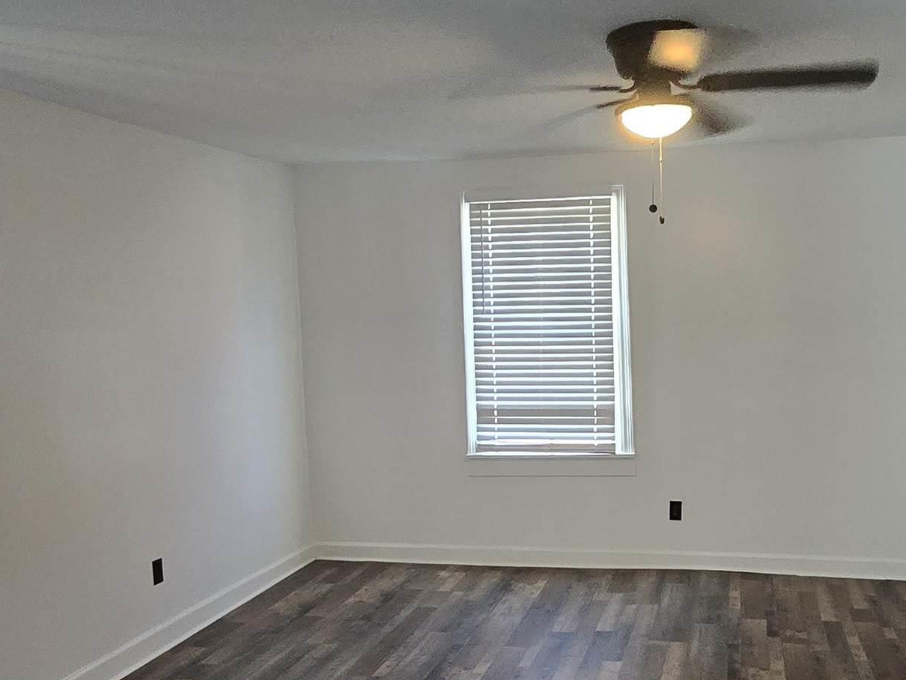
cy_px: 425
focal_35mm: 33
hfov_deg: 54.8
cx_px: 560
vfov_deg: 42.6
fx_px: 864
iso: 640
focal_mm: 2.2
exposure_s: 1/60
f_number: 2.2
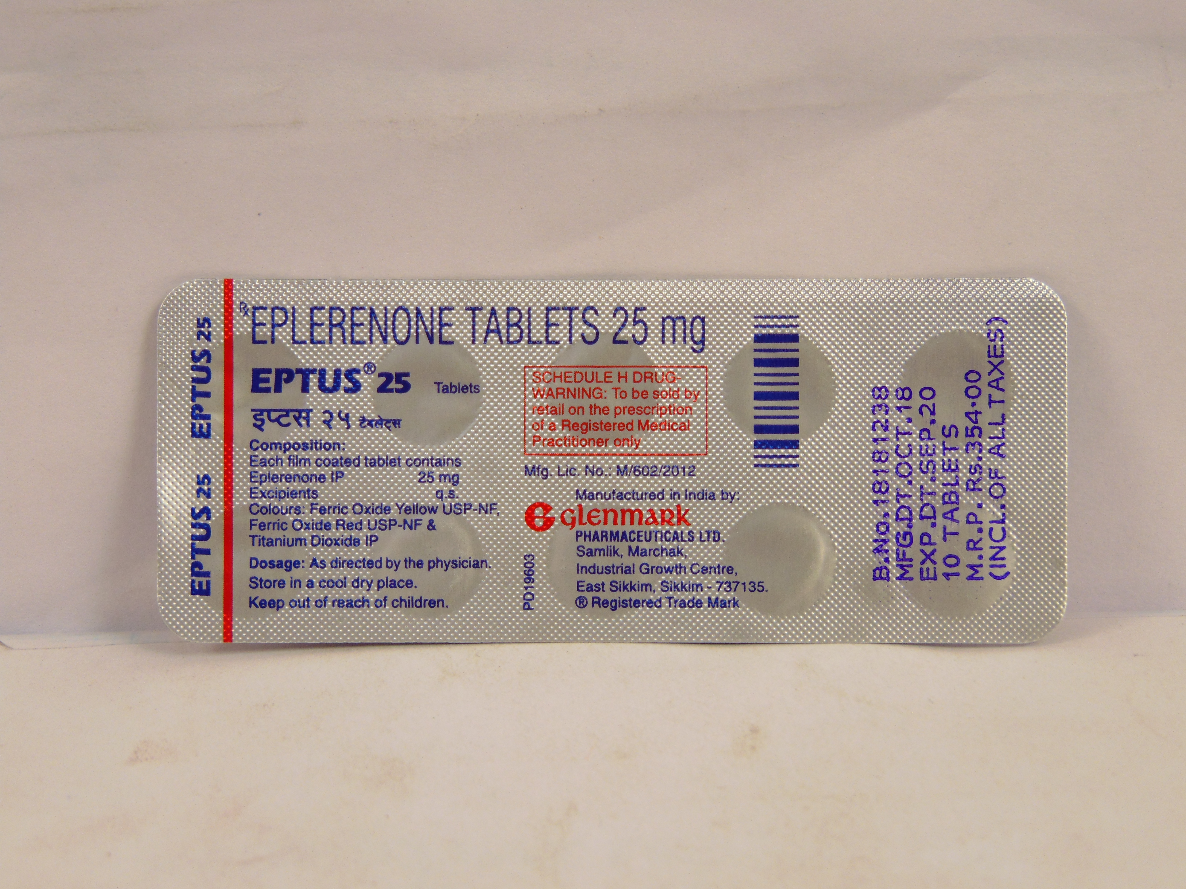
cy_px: 444
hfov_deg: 18.2
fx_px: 3700
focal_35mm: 108
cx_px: 593
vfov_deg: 13.7
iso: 80
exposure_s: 1/80
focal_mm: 19.4
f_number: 3.9
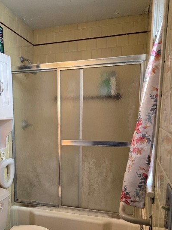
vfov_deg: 54.4
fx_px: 219
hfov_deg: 42.1
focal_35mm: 33
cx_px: 52
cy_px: 151
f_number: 1.8
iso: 320
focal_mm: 5.4
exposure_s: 1/120
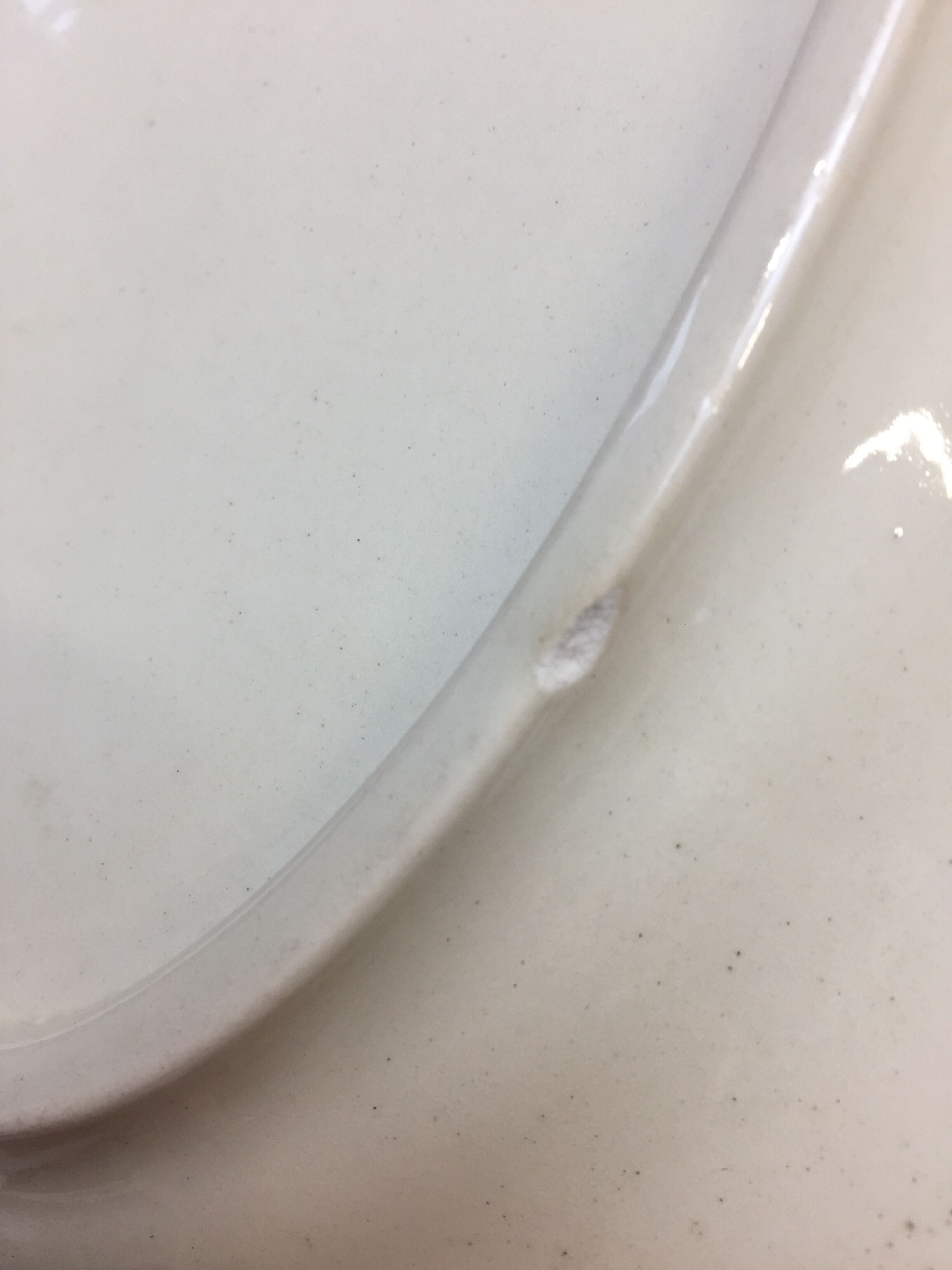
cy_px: 635
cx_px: 476
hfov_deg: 48.2
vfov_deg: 61.7
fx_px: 1063
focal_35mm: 29
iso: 50
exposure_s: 1/100
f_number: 2.2
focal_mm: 4.15
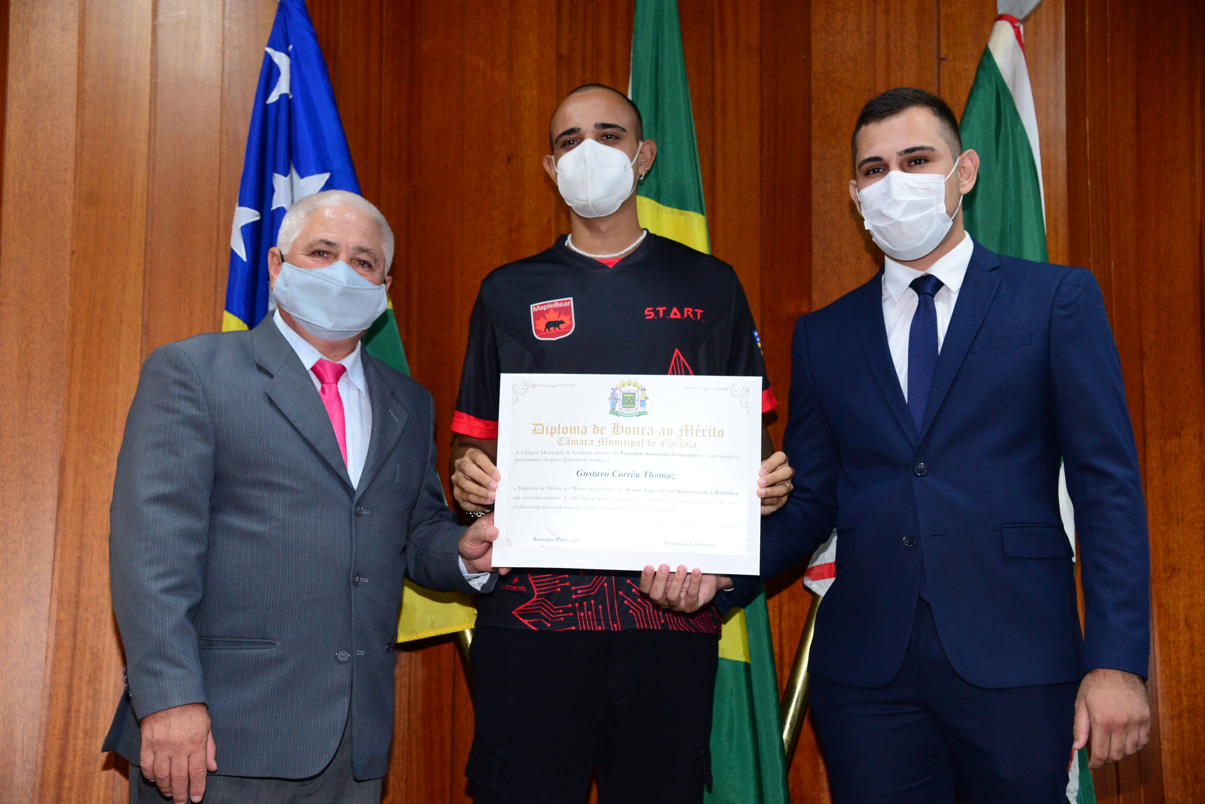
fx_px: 1741
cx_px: 602
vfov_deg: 26.0
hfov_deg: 38.2
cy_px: 402
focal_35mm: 52
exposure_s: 1/125
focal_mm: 52
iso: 2500
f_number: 4
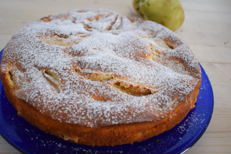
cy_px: 77
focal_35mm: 34
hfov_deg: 55.7
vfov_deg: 38.9
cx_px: 104
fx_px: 218
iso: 3200
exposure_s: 1/50
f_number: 3.8
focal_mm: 20
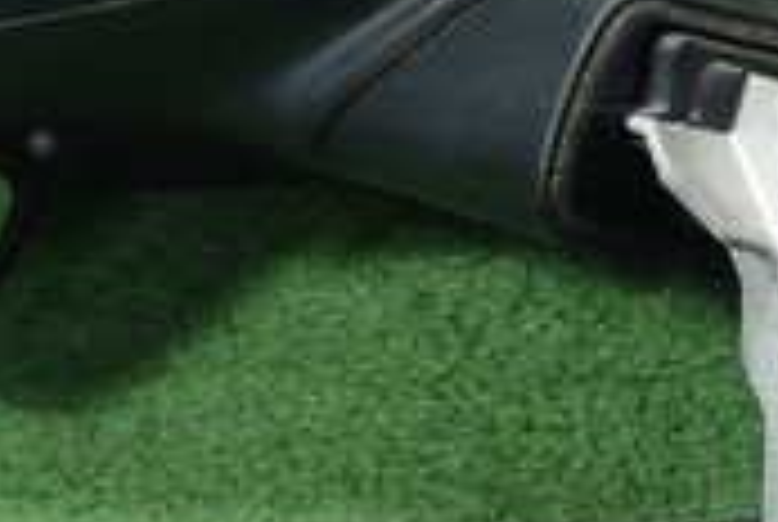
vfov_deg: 12.6
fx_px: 2338
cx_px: 616
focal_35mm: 108
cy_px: 4
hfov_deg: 18.7
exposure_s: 1/125
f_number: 2.3
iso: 500
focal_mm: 5.5
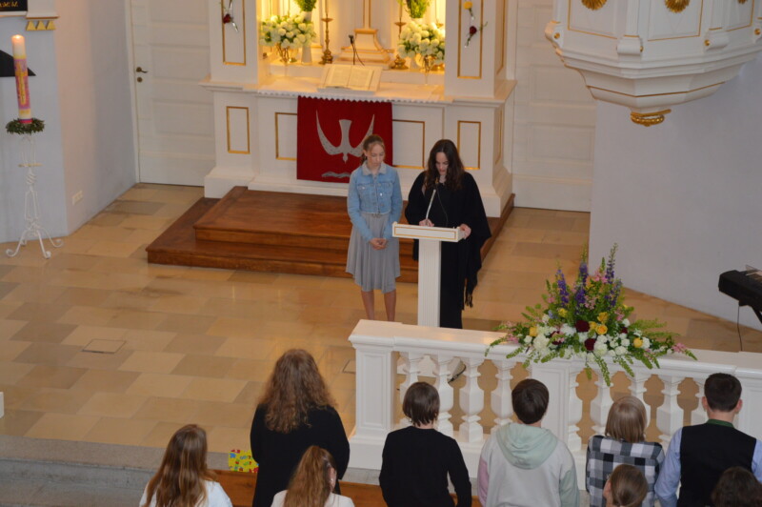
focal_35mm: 87
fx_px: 1840
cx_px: 381
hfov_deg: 23.4
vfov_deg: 15.7
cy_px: 254
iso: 900
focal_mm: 58
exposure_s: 1/60
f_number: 5
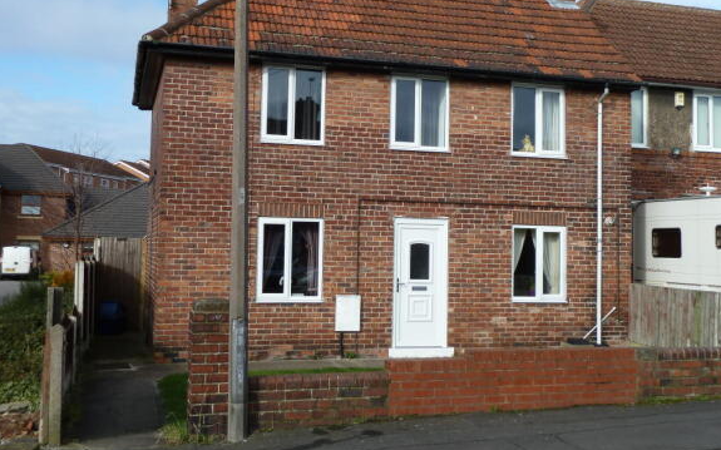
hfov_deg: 46.2
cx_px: 358
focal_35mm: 43
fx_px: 845
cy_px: 196
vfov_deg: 29.8
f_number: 4
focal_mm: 6.5
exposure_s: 1/400
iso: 80
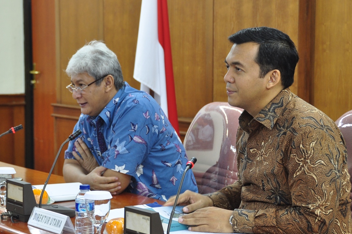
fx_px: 1084
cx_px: 154
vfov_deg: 12.3
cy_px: 124
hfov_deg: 18.4
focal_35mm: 111
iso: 640
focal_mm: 60
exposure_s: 1/13
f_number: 6.3
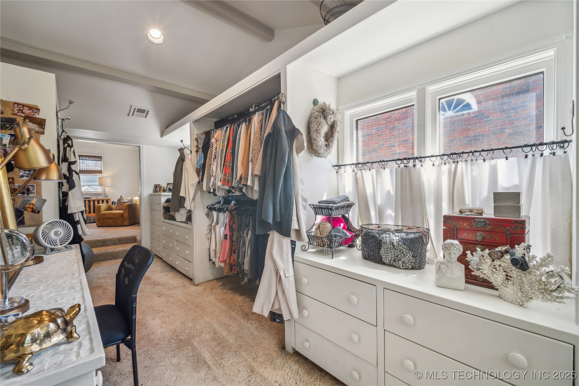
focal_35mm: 14
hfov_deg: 104.3
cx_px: 290
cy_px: 193
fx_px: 225
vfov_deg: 81.2
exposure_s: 1/13
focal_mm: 14
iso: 640
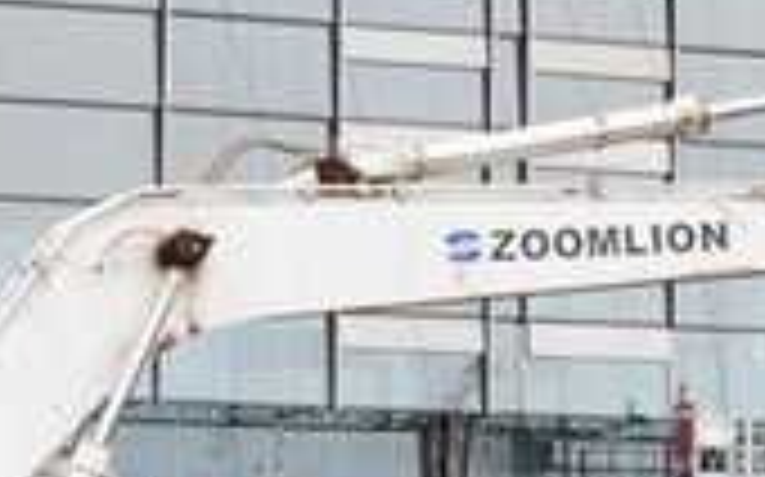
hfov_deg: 7.9
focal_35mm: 264
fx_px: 5500
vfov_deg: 4.9
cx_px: 837
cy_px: -322
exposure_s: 1/125
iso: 320
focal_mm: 80
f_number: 9
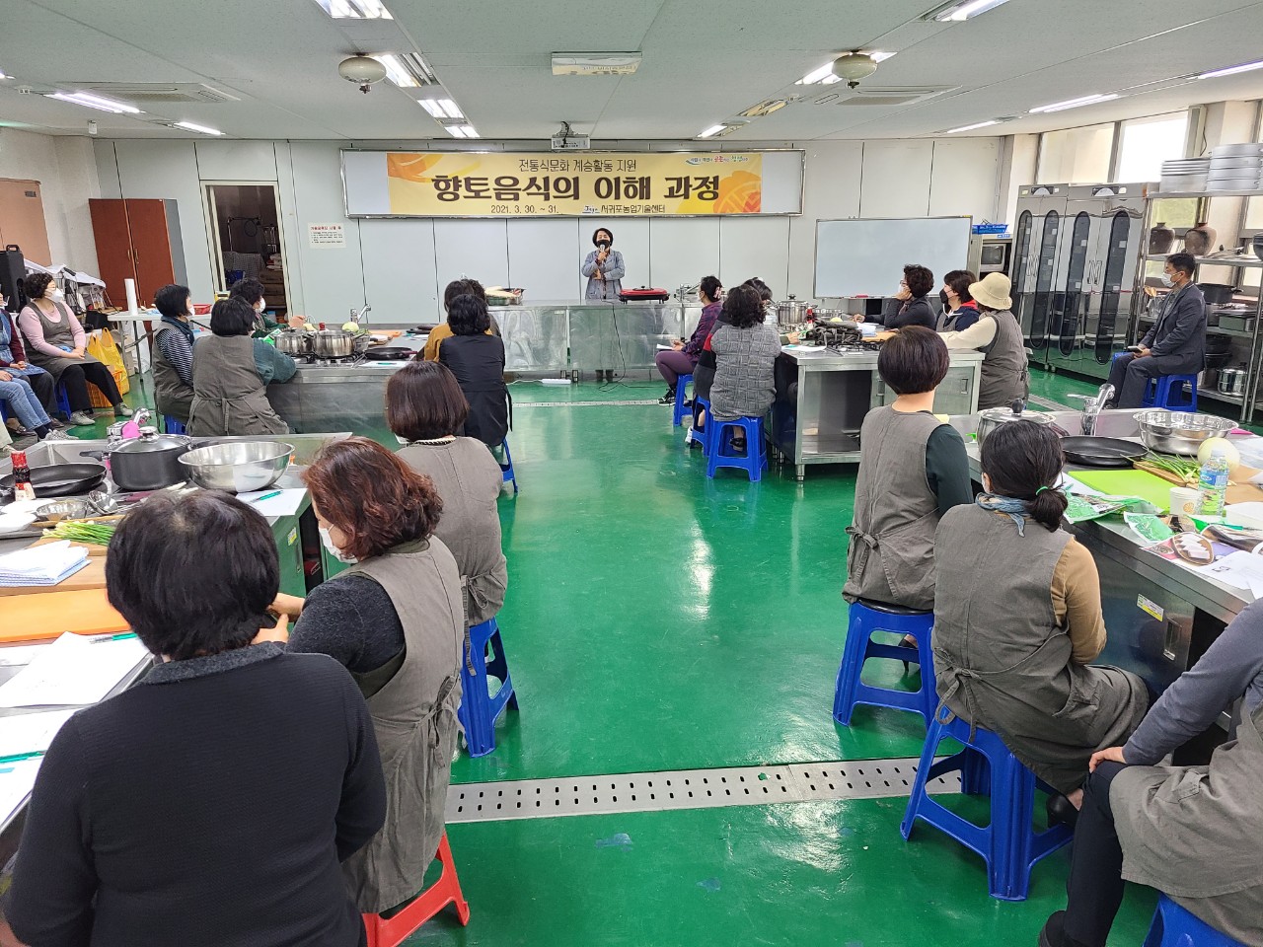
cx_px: 632
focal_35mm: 26
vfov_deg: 53.1
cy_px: 474
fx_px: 949
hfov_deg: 67.3
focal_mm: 5.4
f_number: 1.8
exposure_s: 1/59.2
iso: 250
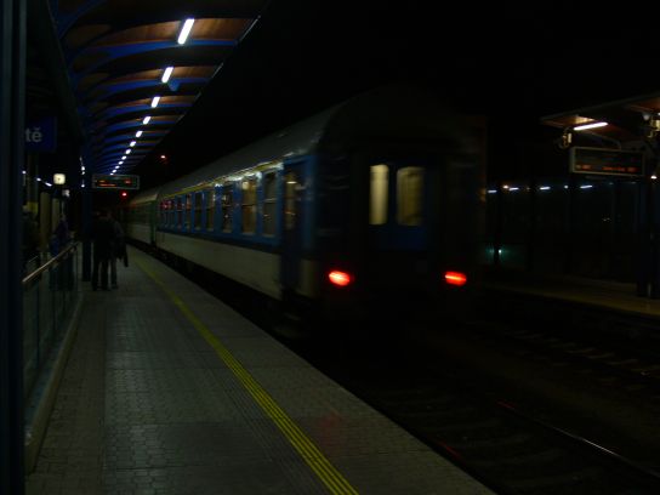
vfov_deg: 40.7
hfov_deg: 52.6
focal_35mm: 35
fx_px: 667
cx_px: 330
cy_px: 248
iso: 100
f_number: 2.8
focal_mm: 7.4
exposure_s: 1/15
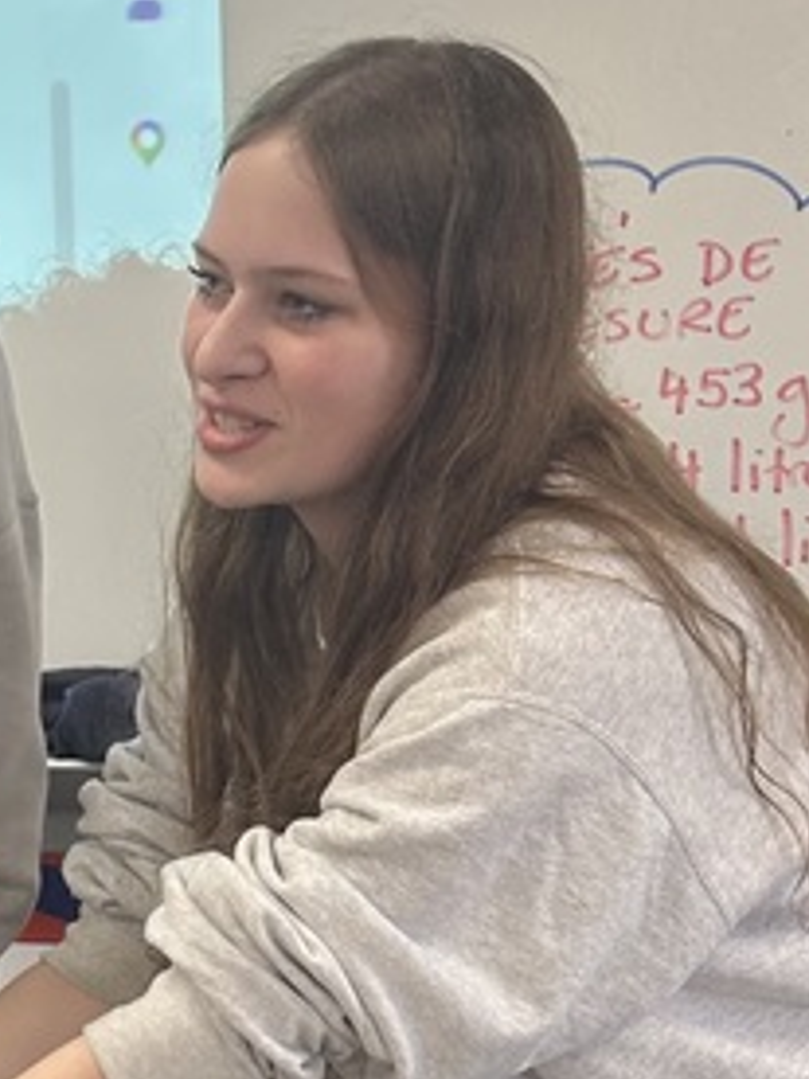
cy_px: 899
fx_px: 2773
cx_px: -188
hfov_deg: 15.9
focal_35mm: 89
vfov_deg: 21.7
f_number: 1.78
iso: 125
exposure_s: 1/60
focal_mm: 6.86
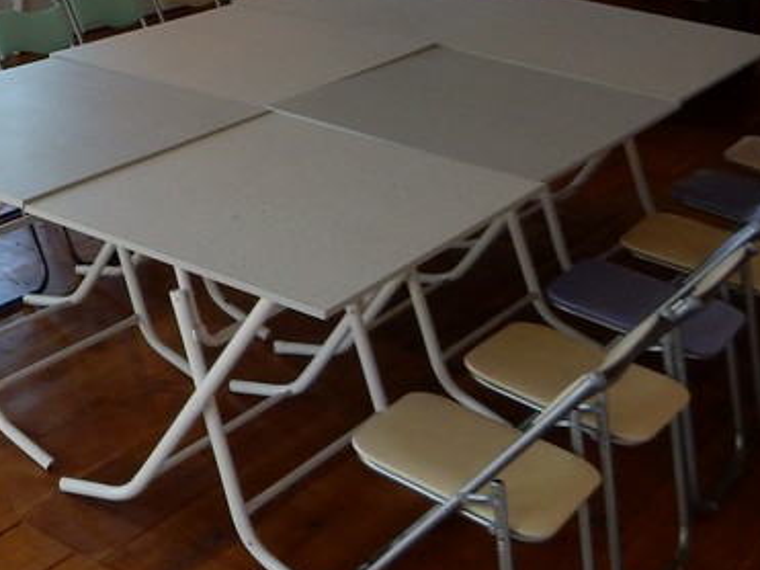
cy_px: -31
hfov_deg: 24.0
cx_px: -279
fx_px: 1514
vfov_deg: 20.5
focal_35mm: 69
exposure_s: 1/50
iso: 125
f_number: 3.7
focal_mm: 4.5
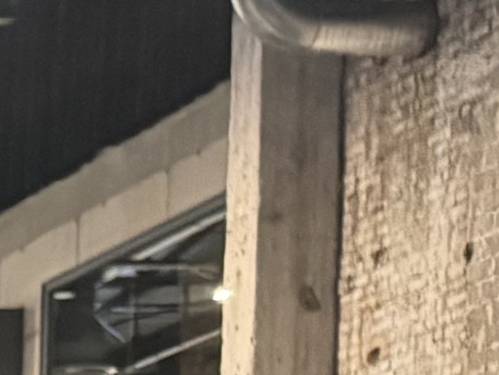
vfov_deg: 7.3
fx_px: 2667
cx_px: -1265
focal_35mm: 185
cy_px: 1005
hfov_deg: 8.1
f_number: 1.78
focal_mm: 6.76
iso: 640
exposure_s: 1/60
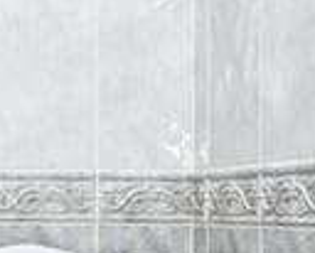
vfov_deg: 14.7
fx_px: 981
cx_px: -177
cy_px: 163
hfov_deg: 16.4
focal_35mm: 105
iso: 100
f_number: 5.6
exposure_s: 1/125
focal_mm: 14
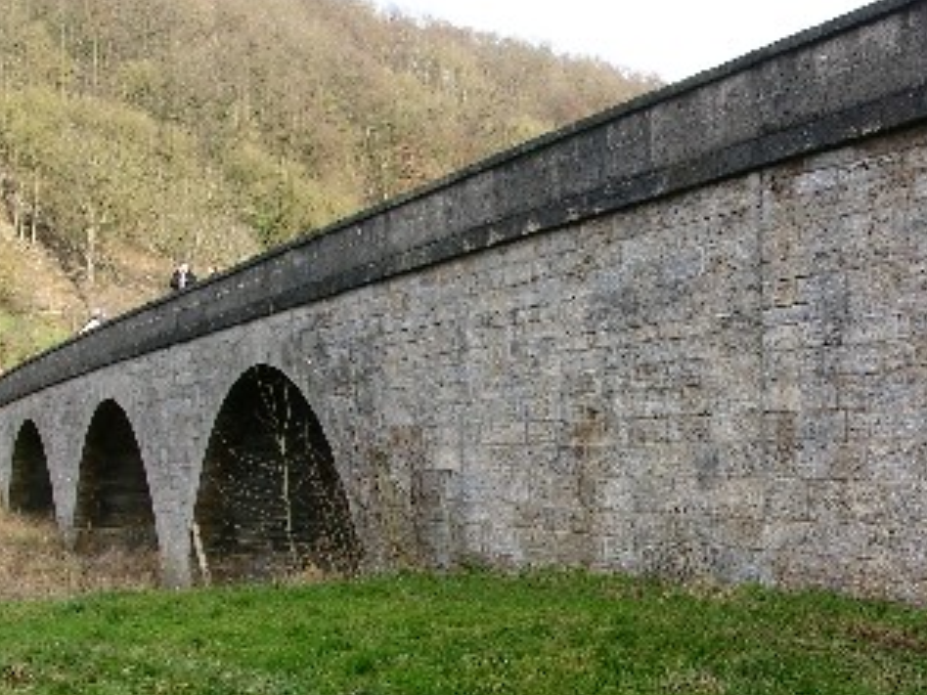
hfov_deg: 29.5
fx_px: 1741
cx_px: 650
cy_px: 496
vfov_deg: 22.4
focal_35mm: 65
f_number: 5
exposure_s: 1/64.4
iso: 50
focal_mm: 8.9
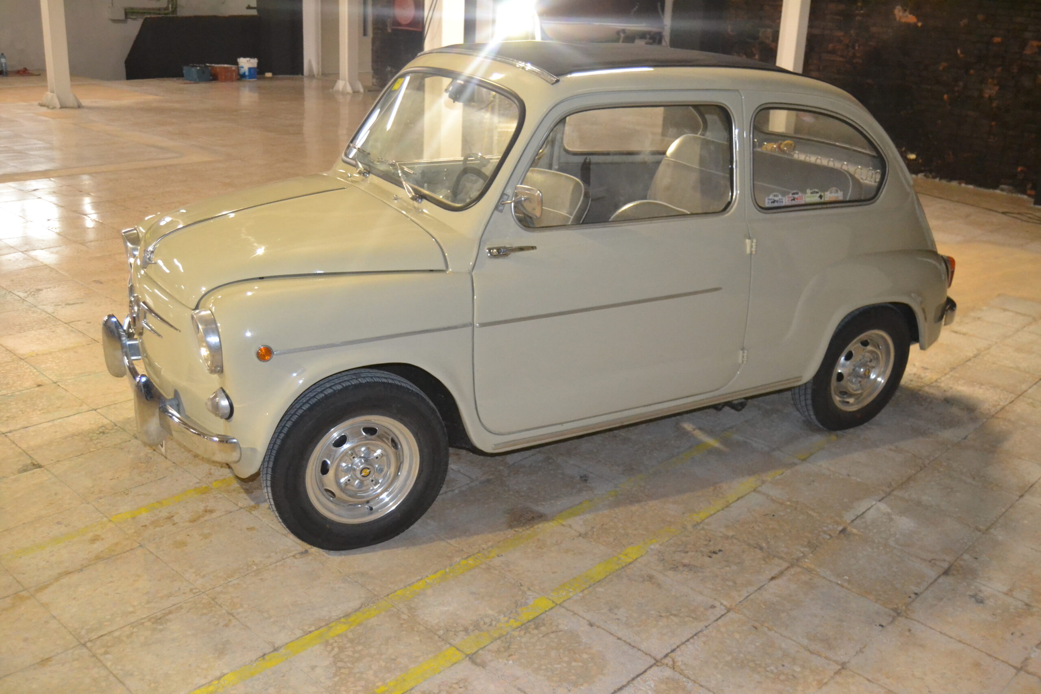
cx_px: 520
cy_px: 347
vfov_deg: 38.4
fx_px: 998
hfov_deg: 55.1
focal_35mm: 34
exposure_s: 1/60
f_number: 3.8
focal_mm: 23
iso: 3200
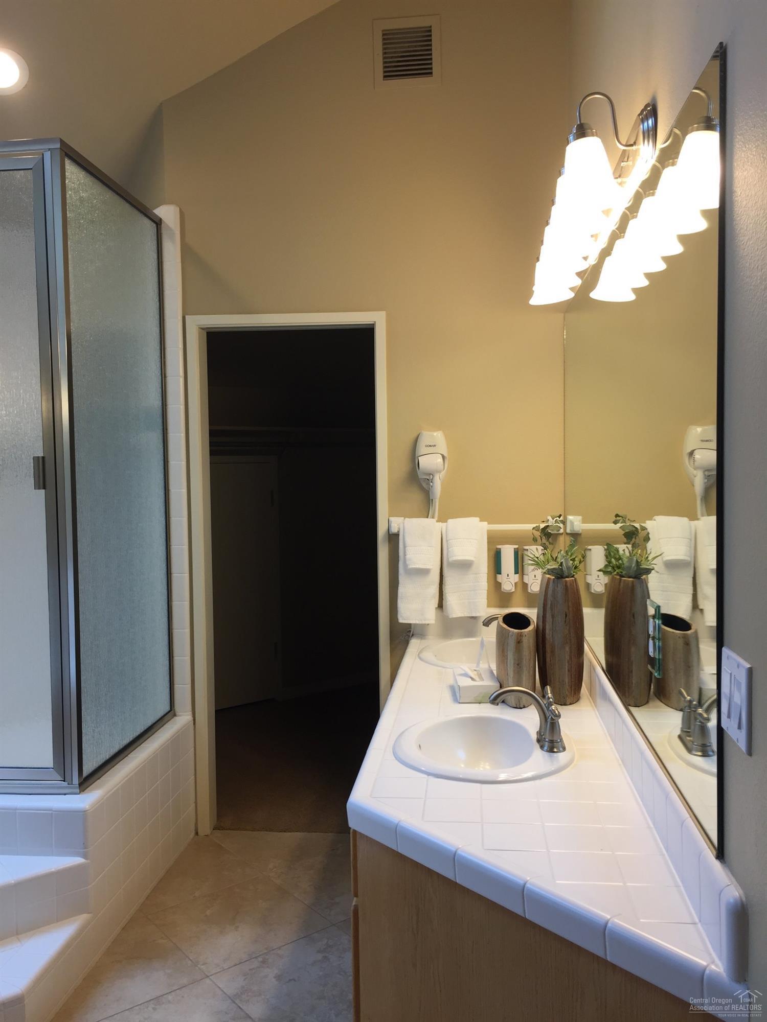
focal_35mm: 29
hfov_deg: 48.2
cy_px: 511
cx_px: 384
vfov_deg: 61.7
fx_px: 857
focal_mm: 4.15
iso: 32
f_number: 2.2
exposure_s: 1/40
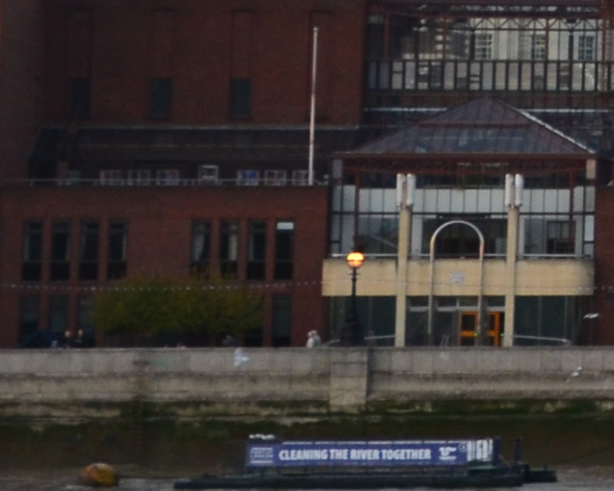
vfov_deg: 5.2
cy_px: -132
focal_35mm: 297
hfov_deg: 6.0
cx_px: 1866
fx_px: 5398
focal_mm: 32
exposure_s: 1/50
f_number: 10
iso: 400
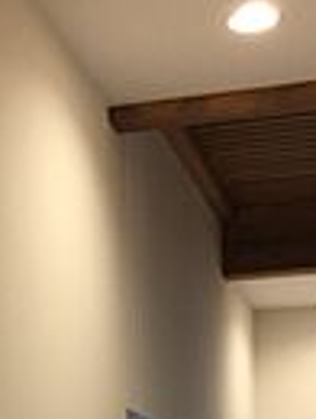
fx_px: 1383
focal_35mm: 114
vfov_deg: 16.3
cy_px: 541
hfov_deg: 12.7
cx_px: -55
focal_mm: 4.15
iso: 50
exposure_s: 1/30
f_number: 2.2
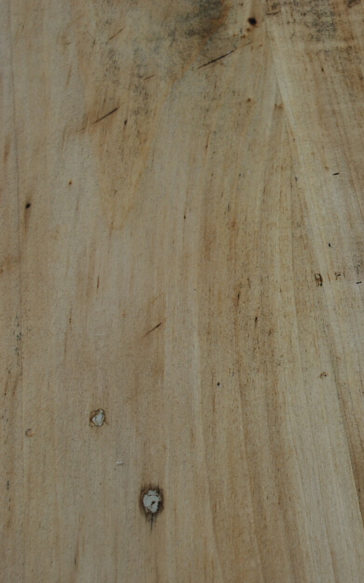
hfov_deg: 16.4
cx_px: 444
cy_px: 301
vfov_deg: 27.1
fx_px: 1206
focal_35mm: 76
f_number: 5.6
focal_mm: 32
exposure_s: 1/125
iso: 100
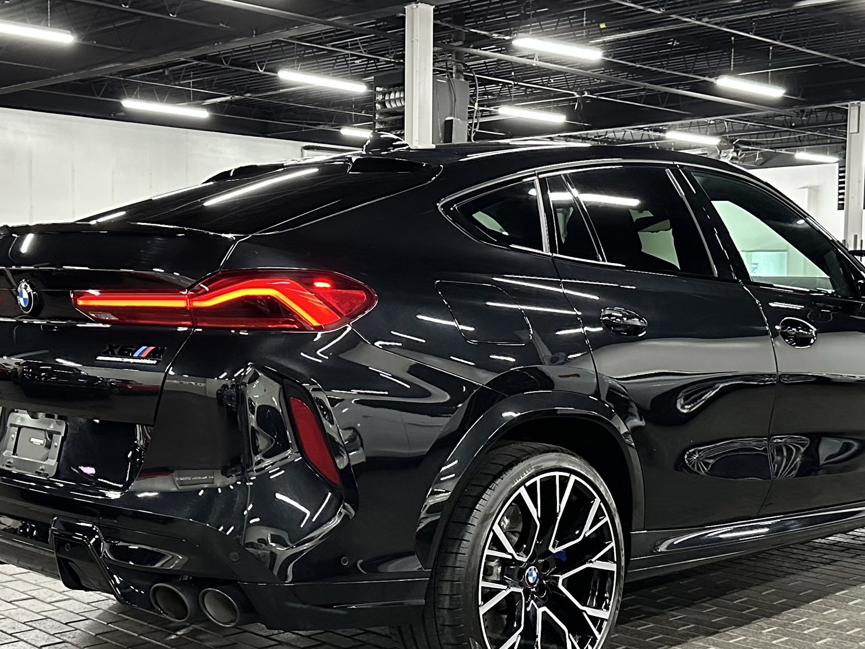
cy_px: 307
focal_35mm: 31
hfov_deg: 58.2
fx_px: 775
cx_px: 478
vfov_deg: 45.4
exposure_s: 1/60
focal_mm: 6.86
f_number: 1.78
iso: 800
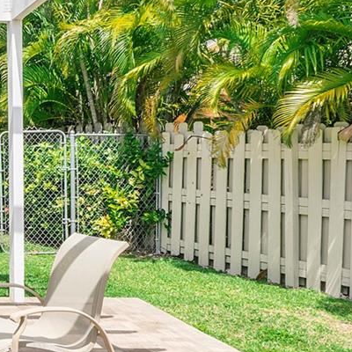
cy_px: 155
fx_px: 587
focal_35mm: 51
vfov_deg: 33.4
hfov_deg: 26.2
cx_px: -150
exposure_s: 1/200
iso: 100
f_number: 11
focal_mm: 10
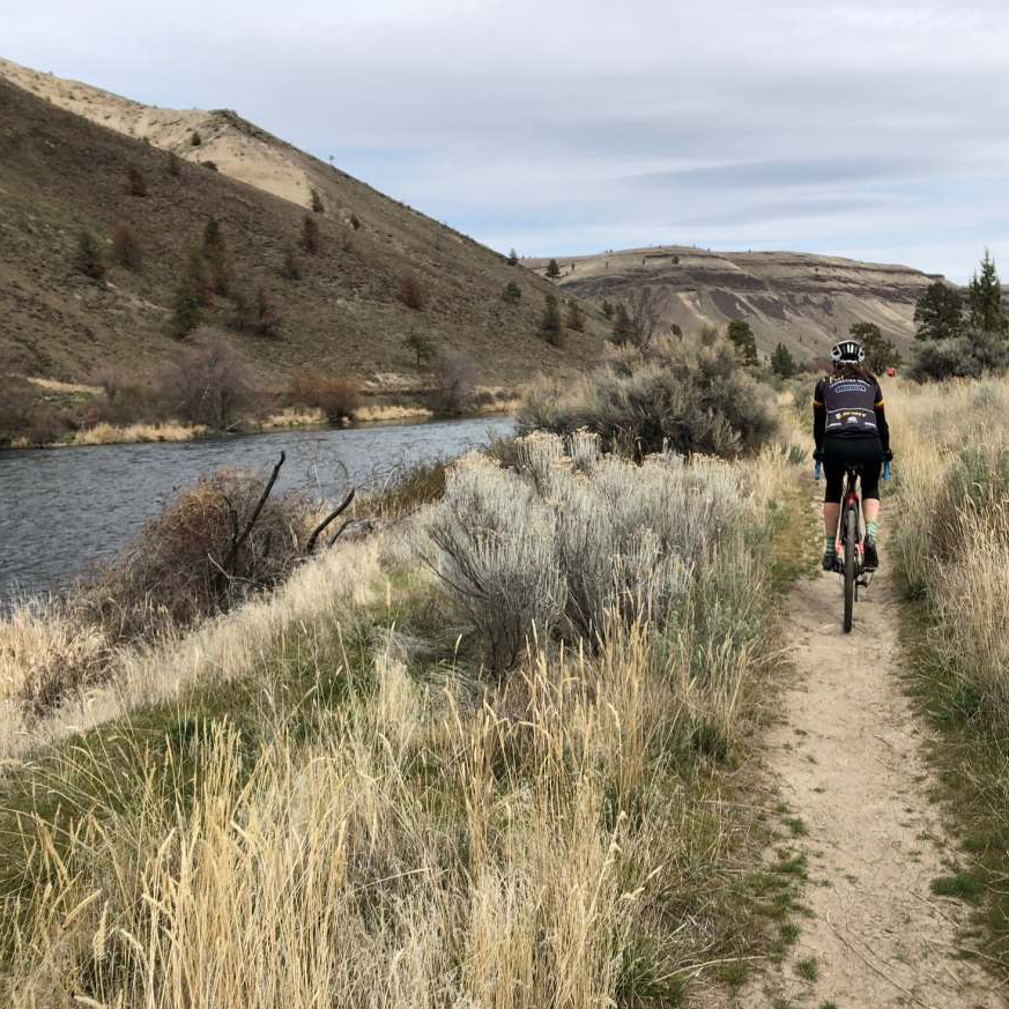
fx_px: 1121
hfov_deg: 48.3
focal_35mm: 34
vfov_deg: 48.4
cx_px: 587
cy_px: 519
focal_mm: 3.99
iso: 20
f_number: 1.8
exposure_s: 1/1715
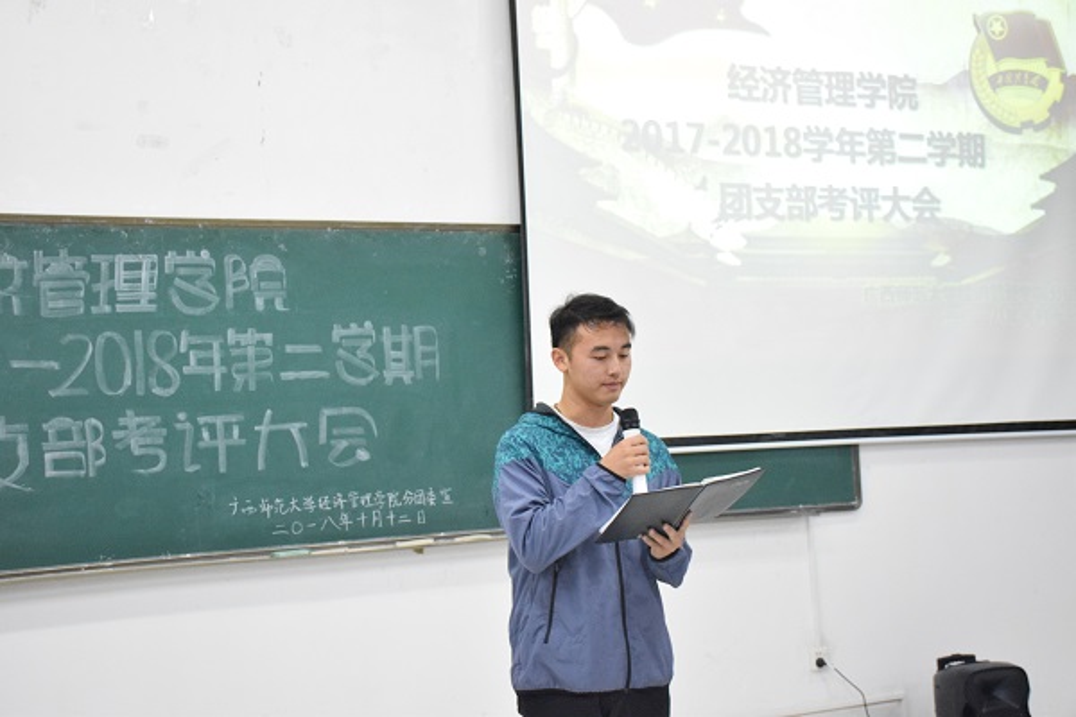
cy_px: 358
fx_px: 1524
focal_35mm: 51
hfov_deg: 38.9
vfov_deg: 26.5
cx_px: 538
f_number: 5.6
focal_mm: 34
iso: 4000
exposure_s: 1/160
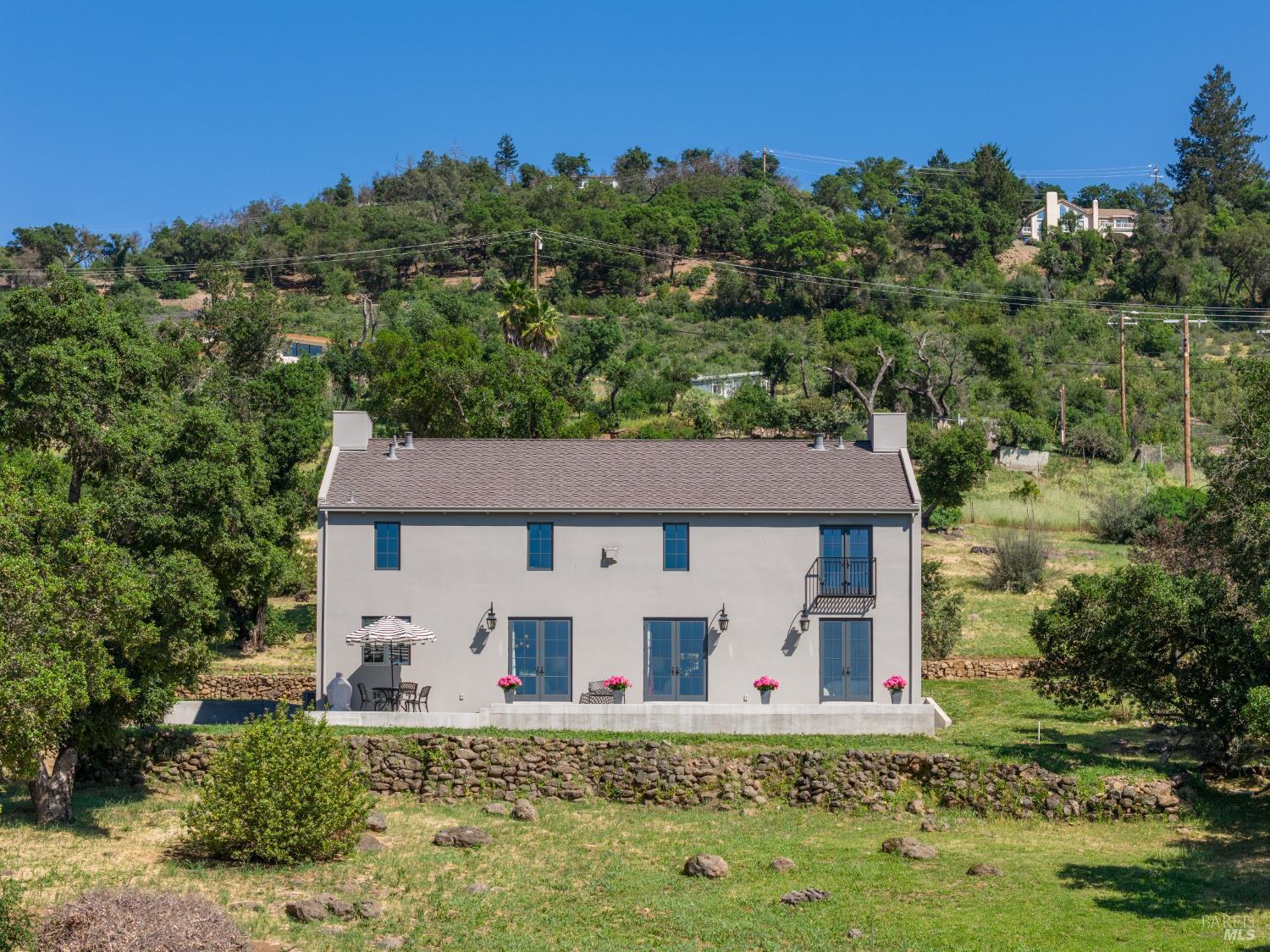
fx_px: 2567
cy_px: 476
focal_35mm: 70
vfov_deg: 21.0
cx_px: 635
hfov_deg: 27.8
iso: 125
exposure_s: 1/1000
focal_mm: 19.4
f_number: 2.8
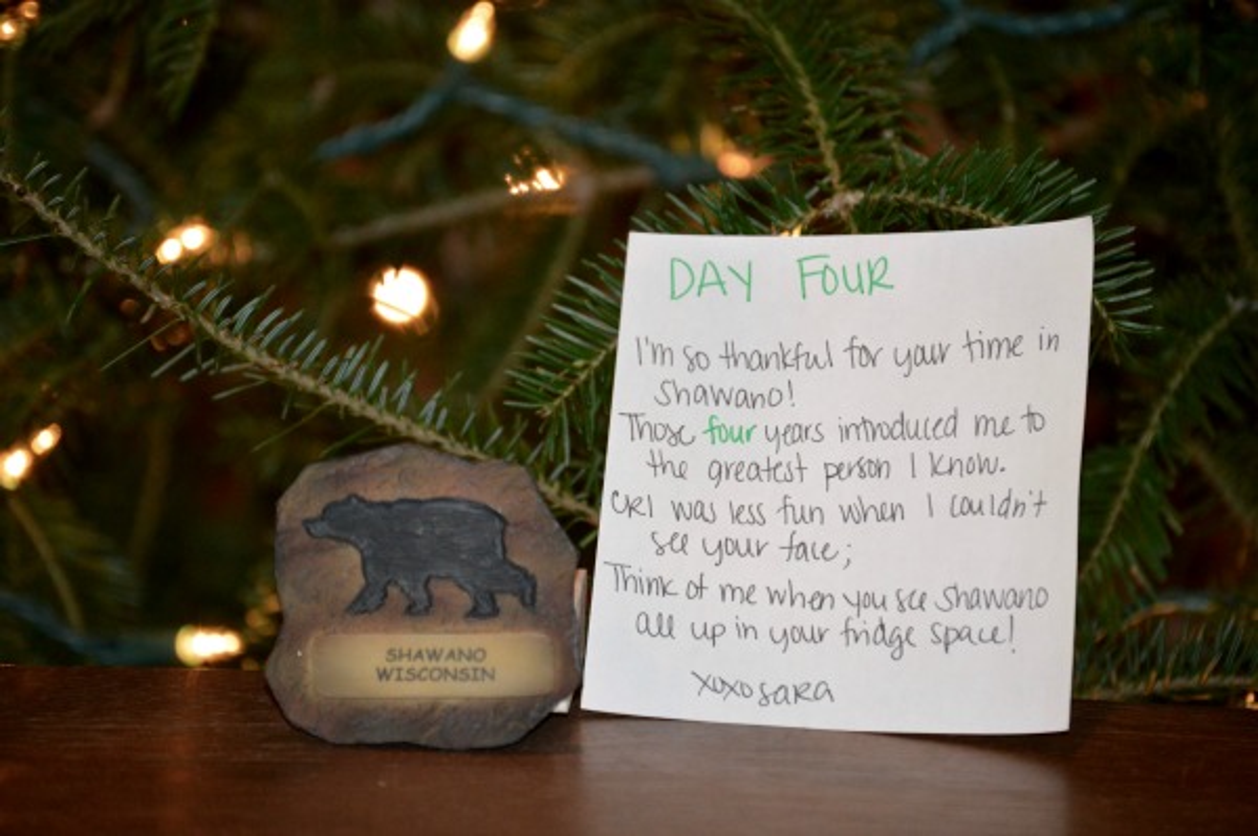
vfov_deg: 7.6
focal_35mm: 180
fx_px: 6285
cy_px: 418
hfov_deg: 11.4
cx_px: 629
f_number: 4.8
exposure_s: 1/60
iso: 1600
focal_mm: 120
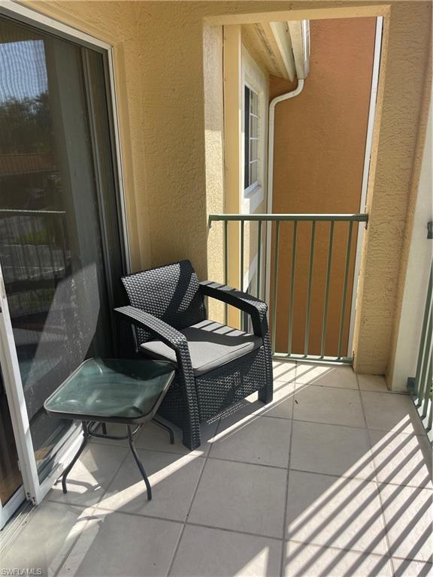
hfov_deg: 54.9
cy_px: 288
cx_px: 216
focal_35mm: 25
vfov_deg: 69.4
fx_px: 417
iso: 32
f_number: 1.6
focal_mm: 5.1
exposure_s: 1/1667
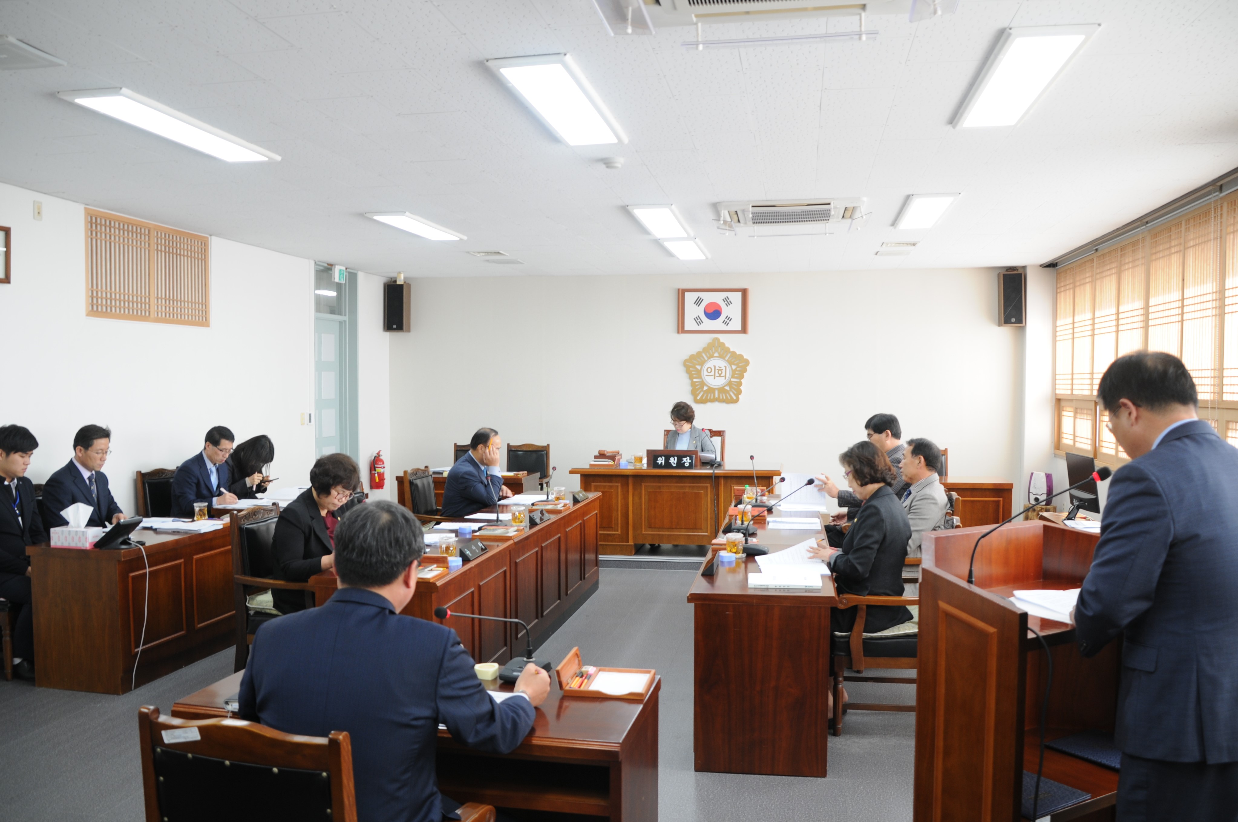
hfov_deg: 67.4
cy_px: 411
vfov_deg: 47.8
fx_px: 927
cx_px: 619
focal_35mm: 27
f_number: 3.5
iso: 200
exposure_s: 1/20
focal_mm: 18
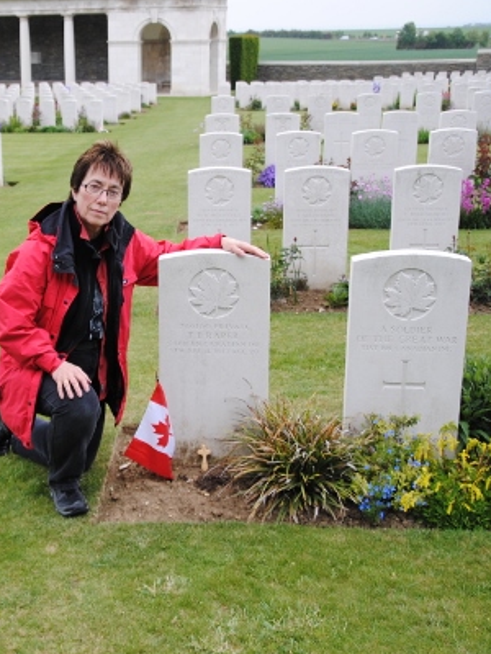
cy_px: 327
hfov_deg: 27.6
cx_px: 110
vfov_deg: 36.8
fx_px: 983
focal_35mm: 52
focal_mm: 24
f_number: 4
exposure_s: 1/60
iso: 200
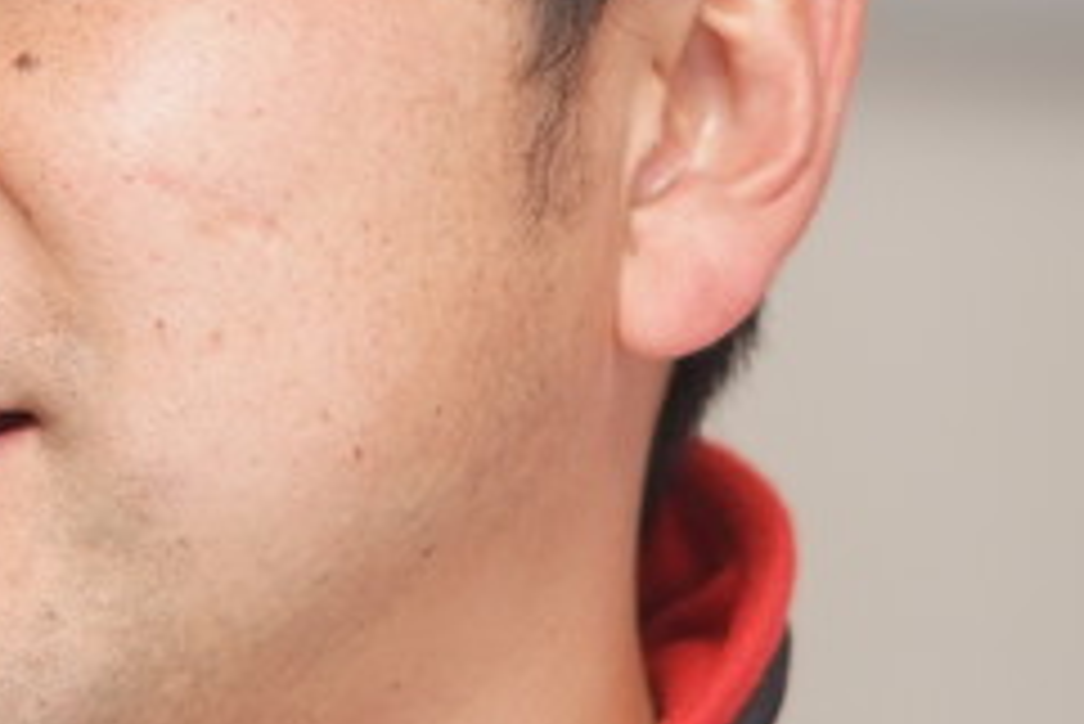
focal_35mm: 806
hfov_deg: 2.6
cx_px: -175
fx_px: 24283
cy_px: 148
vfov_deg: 1.7
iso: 400
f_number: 2.8
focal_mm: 180
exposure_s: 1/125
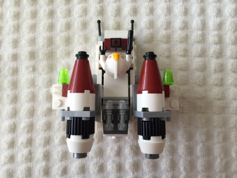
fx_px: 199
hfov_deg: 61.7
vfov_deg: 48.2
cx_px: 118
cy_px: 89
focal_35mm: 29
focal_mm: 4.15
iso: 32
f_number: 2.2
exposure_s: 1/30
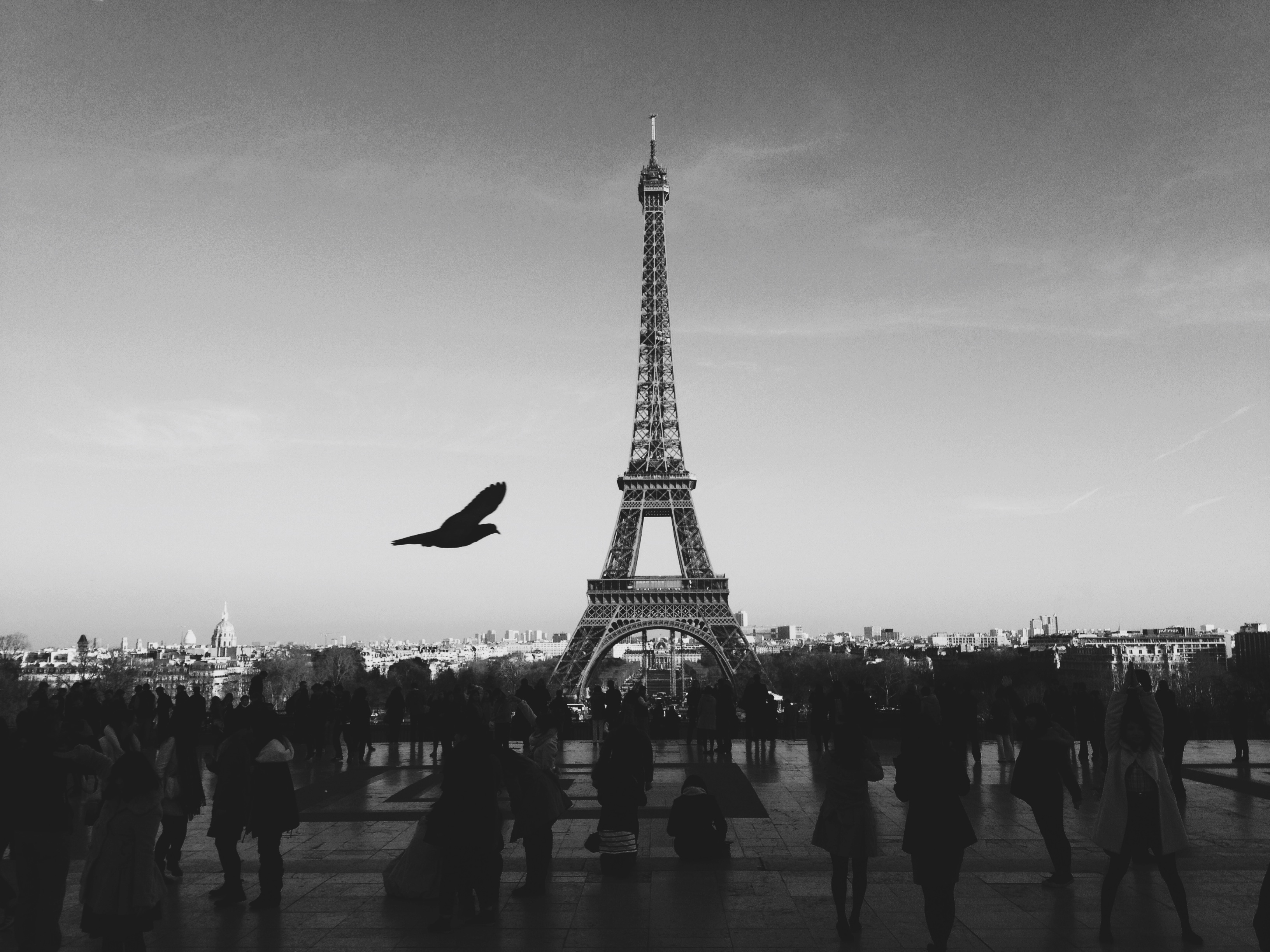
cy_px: 476
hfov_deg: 52.6
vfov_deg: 40.7
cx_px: 635
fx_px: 1284
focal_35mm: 35
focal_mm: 4.28
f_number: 2.4
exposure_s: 1/863
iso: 50
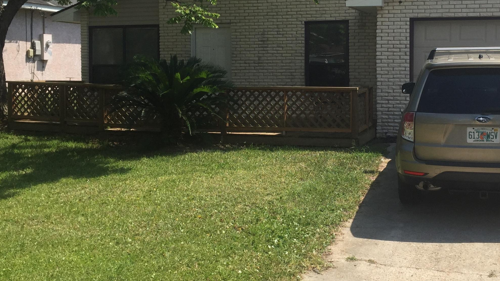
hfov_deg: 42.6
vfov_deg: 24.8
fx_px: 636
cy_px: 87
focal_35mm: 48
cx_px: 307
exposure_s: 1/1721
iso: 32
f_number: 2.2
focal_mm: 4.15
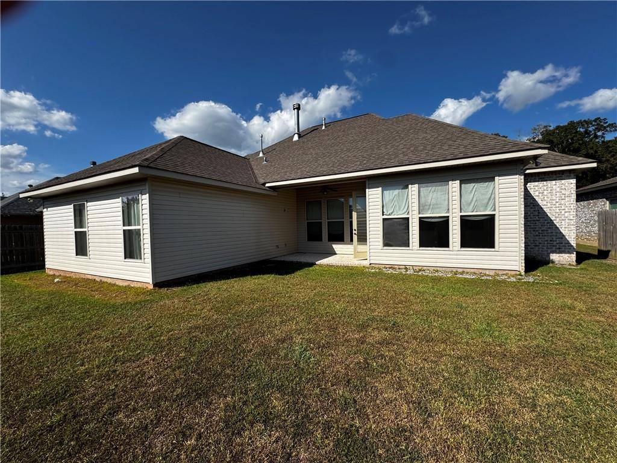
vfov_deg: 85.7
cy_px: 232
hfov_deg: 102.1
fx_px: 250
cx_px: 308
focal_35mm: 14
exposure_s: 1/1880
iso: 50
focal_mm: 2.22
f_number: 2.2
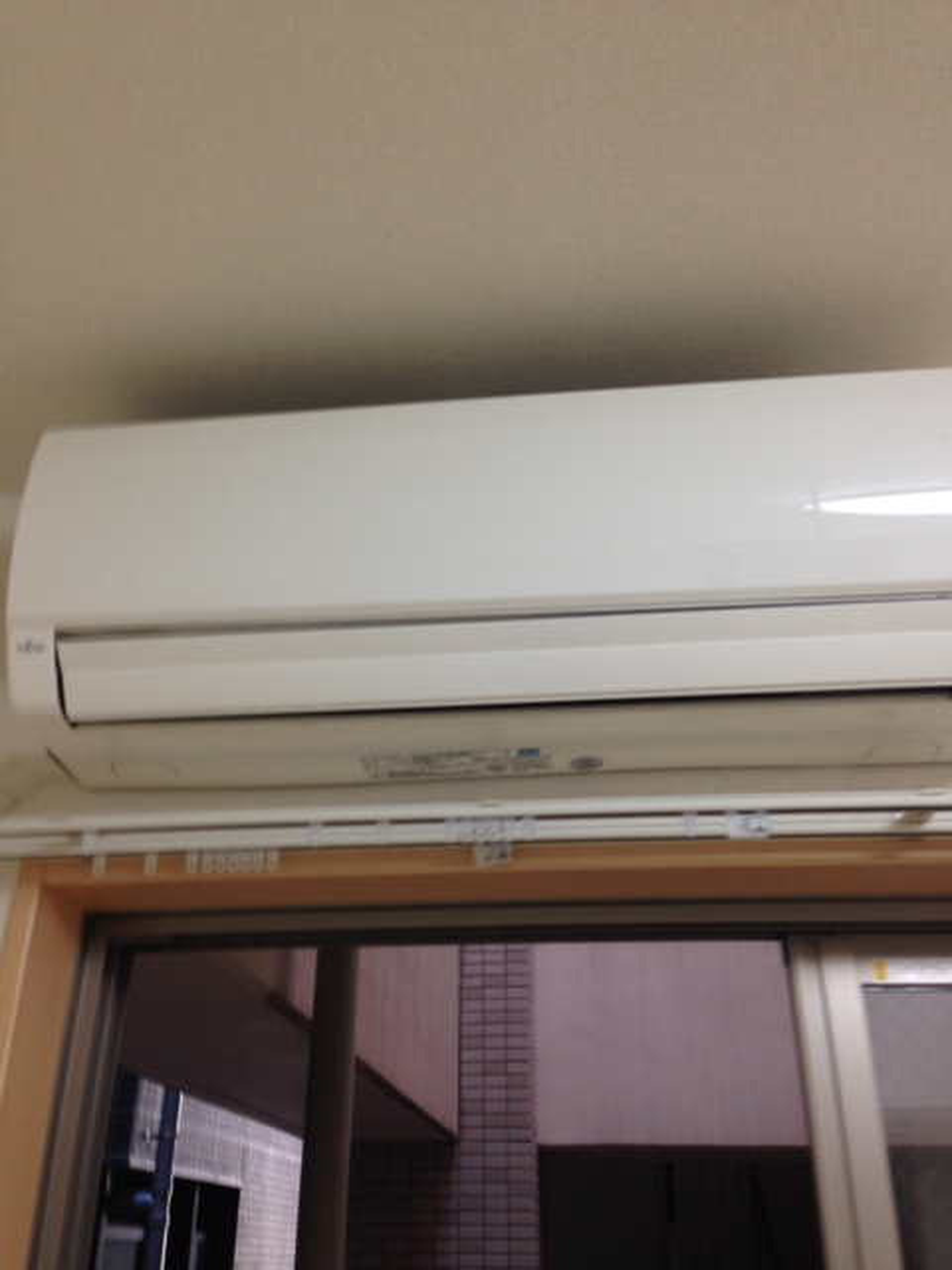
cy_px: 635
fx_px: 1210
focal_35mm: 33
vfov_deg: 55.4
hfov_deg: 42.9
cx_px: 476
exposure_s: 1/24
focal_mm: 4.12
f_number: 2.4
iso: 50
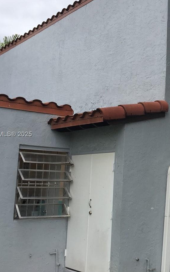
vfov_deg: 37.5
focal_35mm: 54
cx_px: 175
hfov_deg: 22.9
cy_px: 135
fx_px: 400
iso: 32
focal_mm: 4.15
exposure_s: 1/807
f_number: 2.2
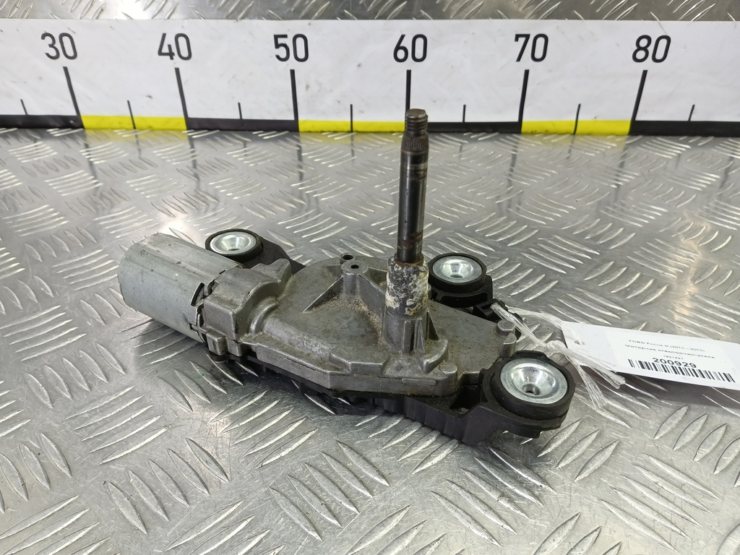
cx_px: 370
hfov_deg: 73.9
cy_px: 278
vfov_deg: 58.9
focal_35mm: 23
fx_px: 492
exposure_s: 1/50
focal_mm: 4.11
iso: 151
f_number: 1.6
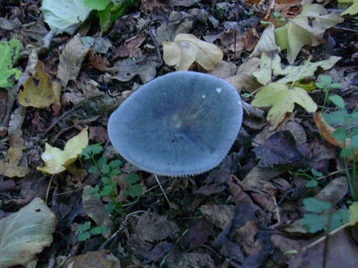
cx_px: 179
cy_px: 134
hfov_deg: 42.1
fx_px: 465
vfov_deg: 32.2
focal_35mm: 45
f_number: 2.9
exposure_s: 1/3.8
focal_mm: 6.7
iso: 200
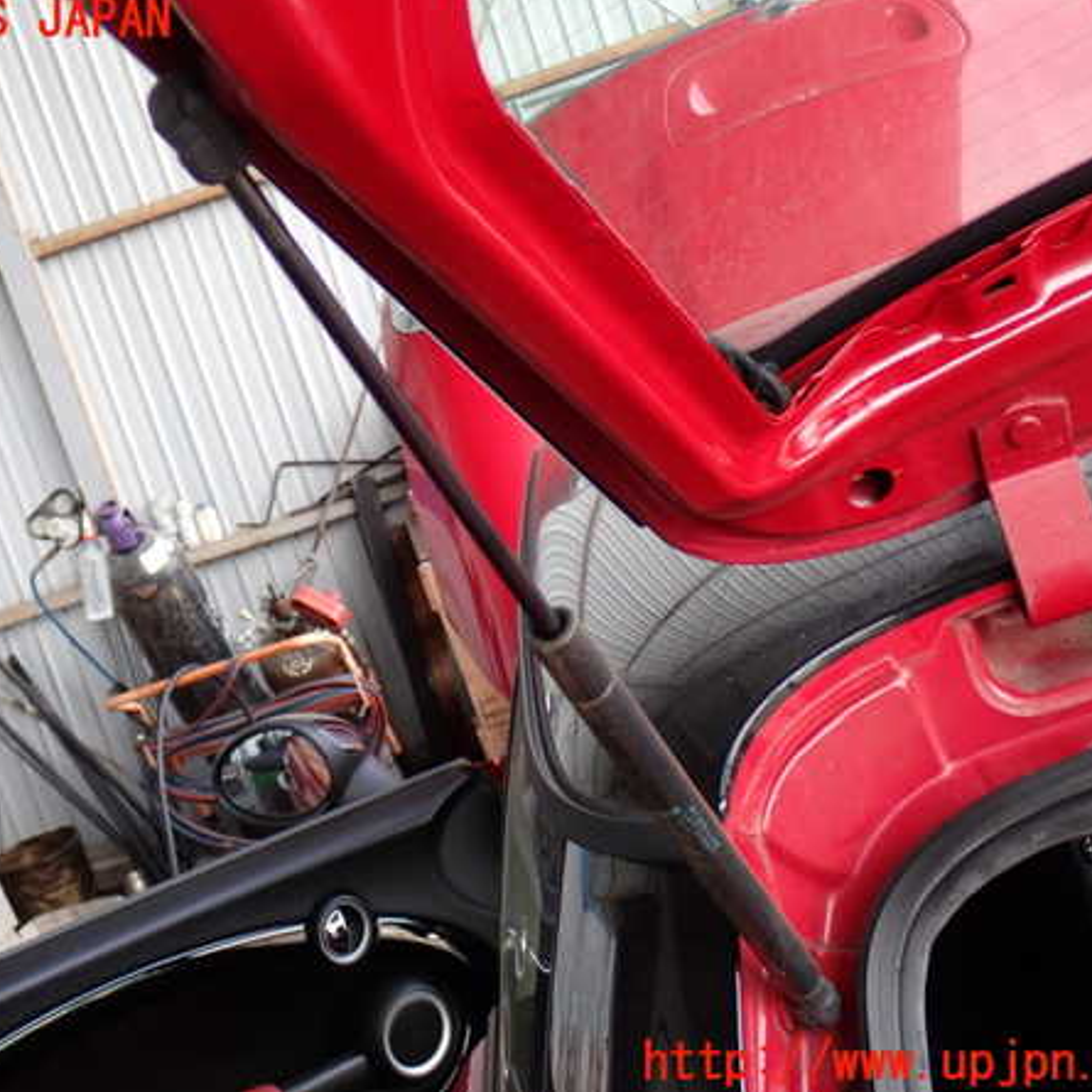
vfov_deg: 30.6
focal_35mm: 56
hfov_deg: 30.5
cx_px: 461
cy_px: 542
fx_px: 1999
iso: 200
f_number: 3.1
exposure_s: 1/60
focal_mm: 8.4
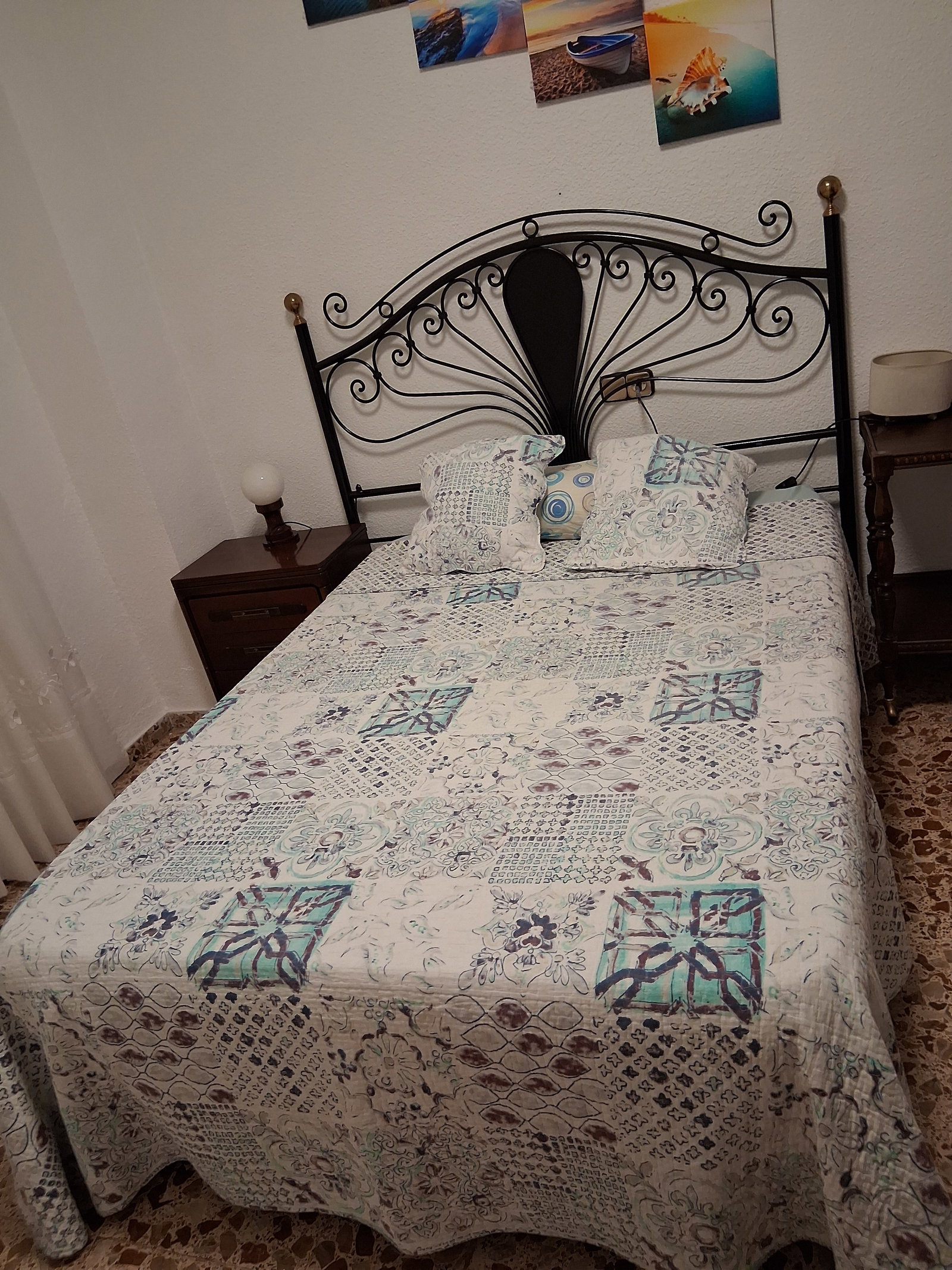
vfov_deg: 67.3
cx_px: 476
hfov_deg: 53.1
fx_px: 953
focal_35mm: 26
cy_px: 635
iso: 250
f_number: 1.8
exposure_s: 1/50
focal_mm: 3.98
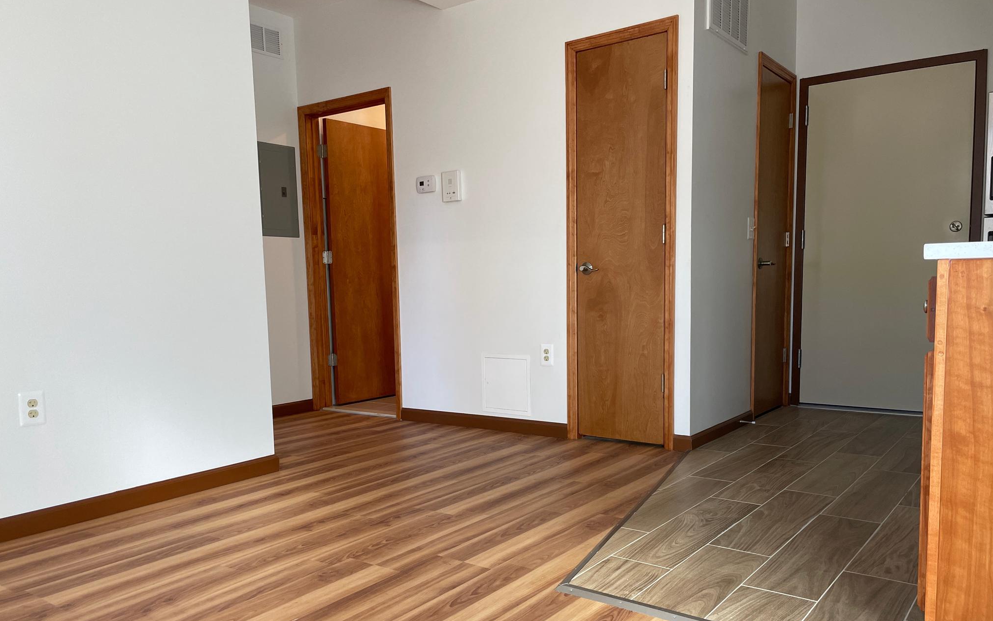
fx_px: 758
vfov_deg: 44.4
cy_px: 366
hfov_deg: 66.5
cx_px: 496
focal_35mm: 28
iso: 100
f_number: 1.6
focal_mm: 4.2
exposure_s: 1/120
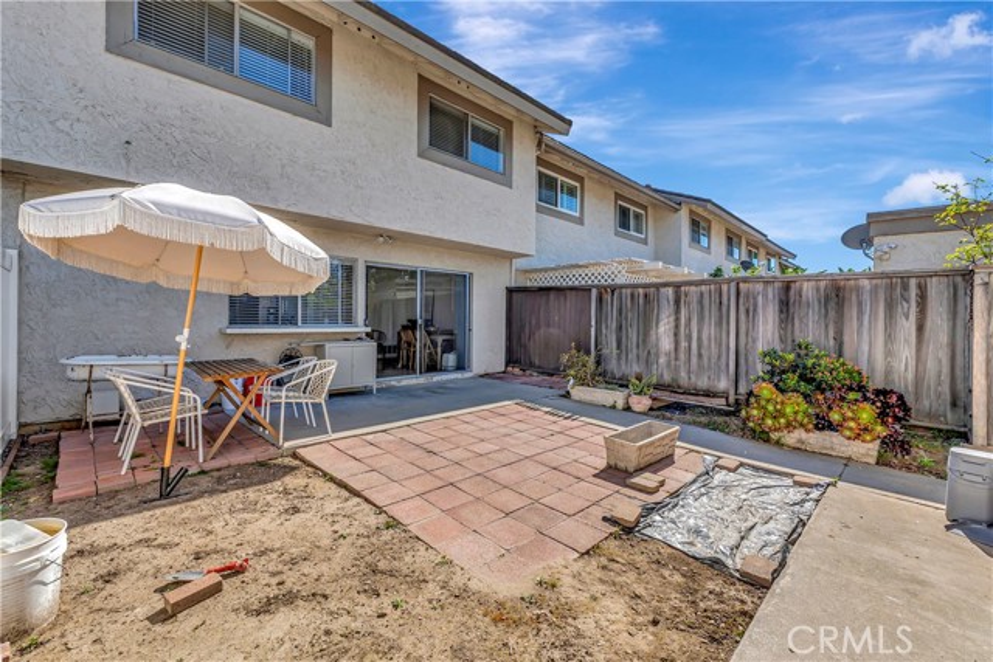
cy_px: 331
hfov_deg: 100.4
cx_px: 496
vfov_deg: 77.4
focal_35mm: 15
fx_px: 414
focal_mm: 10
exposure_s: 1/320
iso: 125
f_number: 8
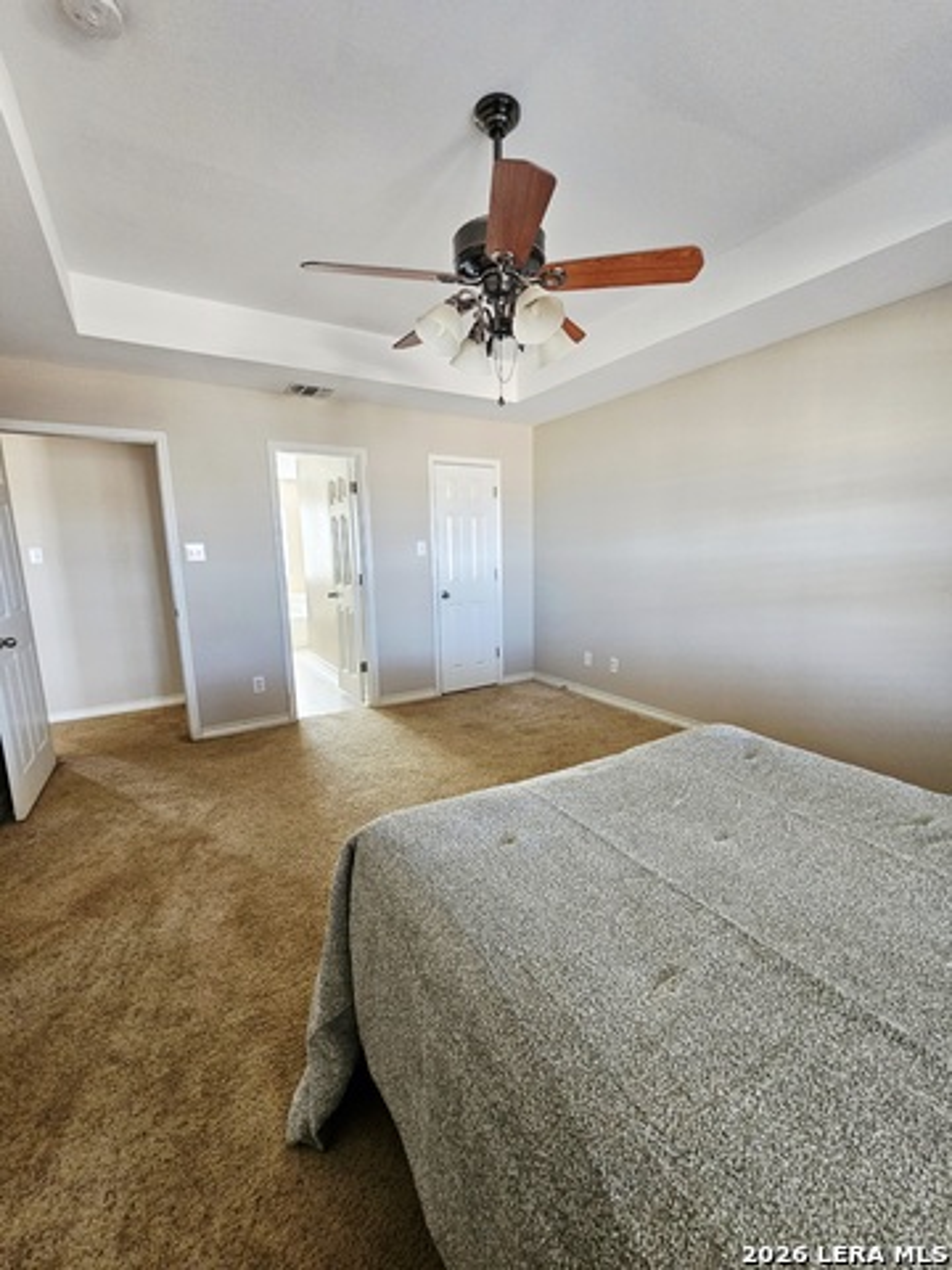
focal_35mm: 13
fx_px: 477
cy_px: 635
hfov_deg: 89.9
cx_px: 476
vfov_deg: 106.2
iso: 320
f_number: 2.2
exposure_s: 1/30
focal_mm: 2.2
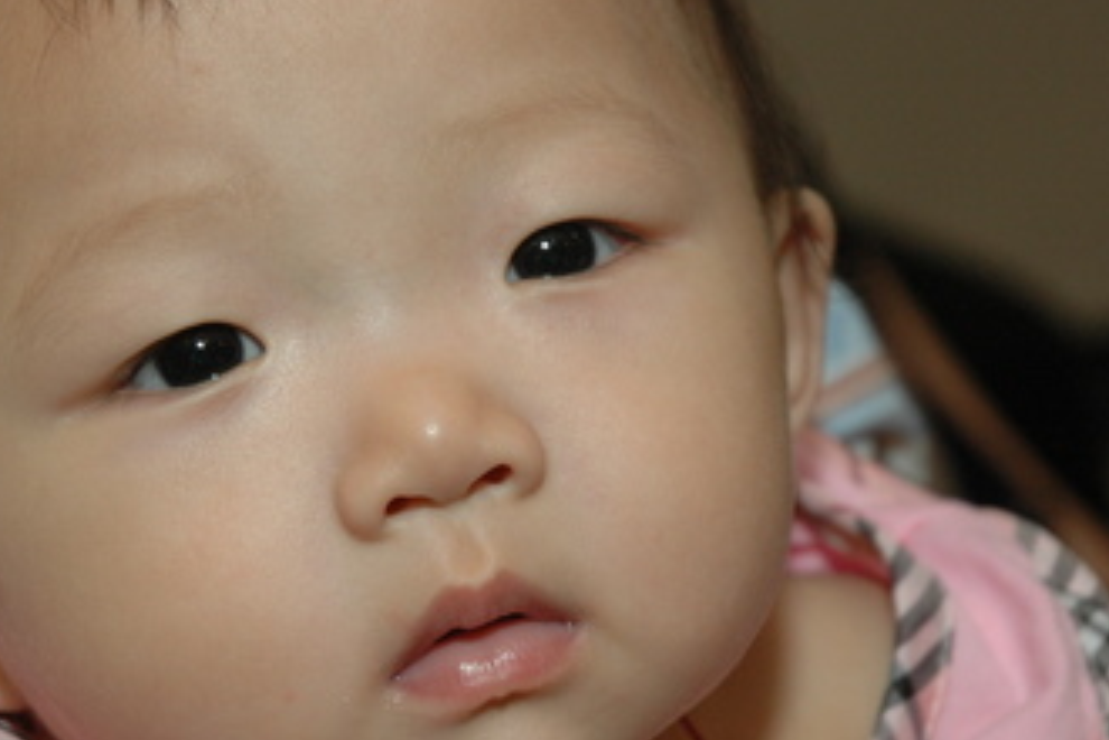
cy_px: 281
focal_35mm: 150
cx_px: 581
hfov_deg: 13.7
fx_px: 4618
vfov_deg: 9.2
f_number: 4.5
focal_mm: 55
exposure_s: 1/250
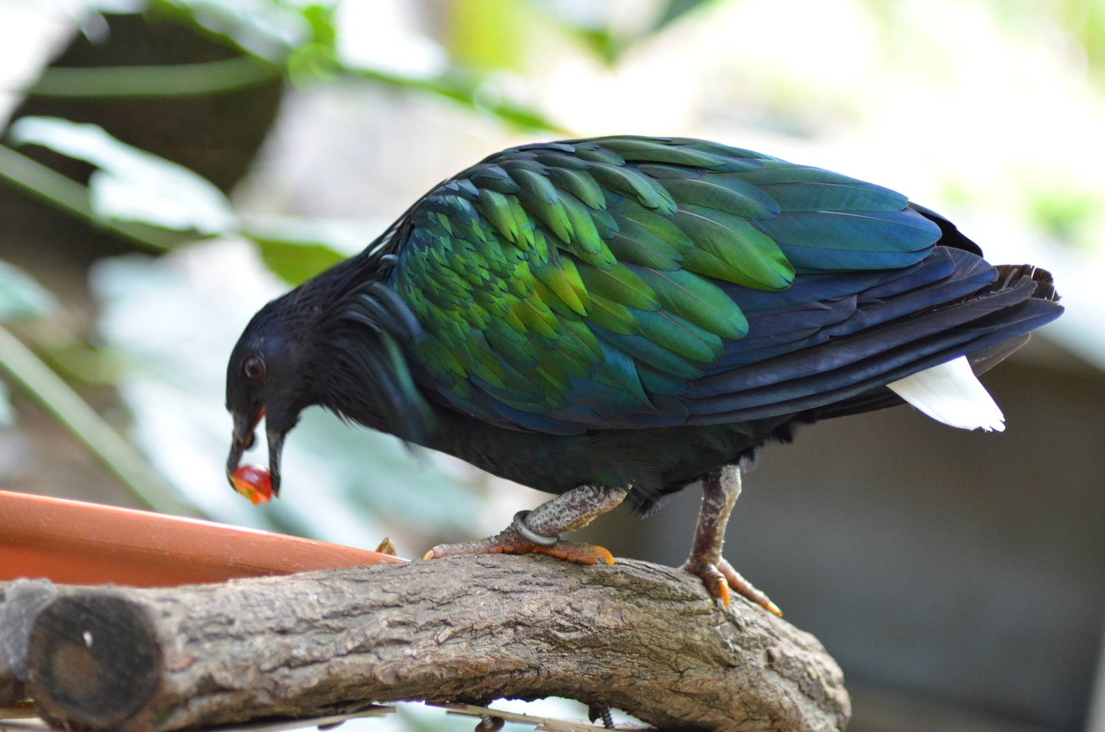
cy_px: 366
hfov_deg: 13.7
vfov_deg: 9.1
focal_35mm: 150
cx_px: 552
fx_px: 4595
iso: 1600
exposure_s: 1/100
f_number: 4
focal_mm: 100
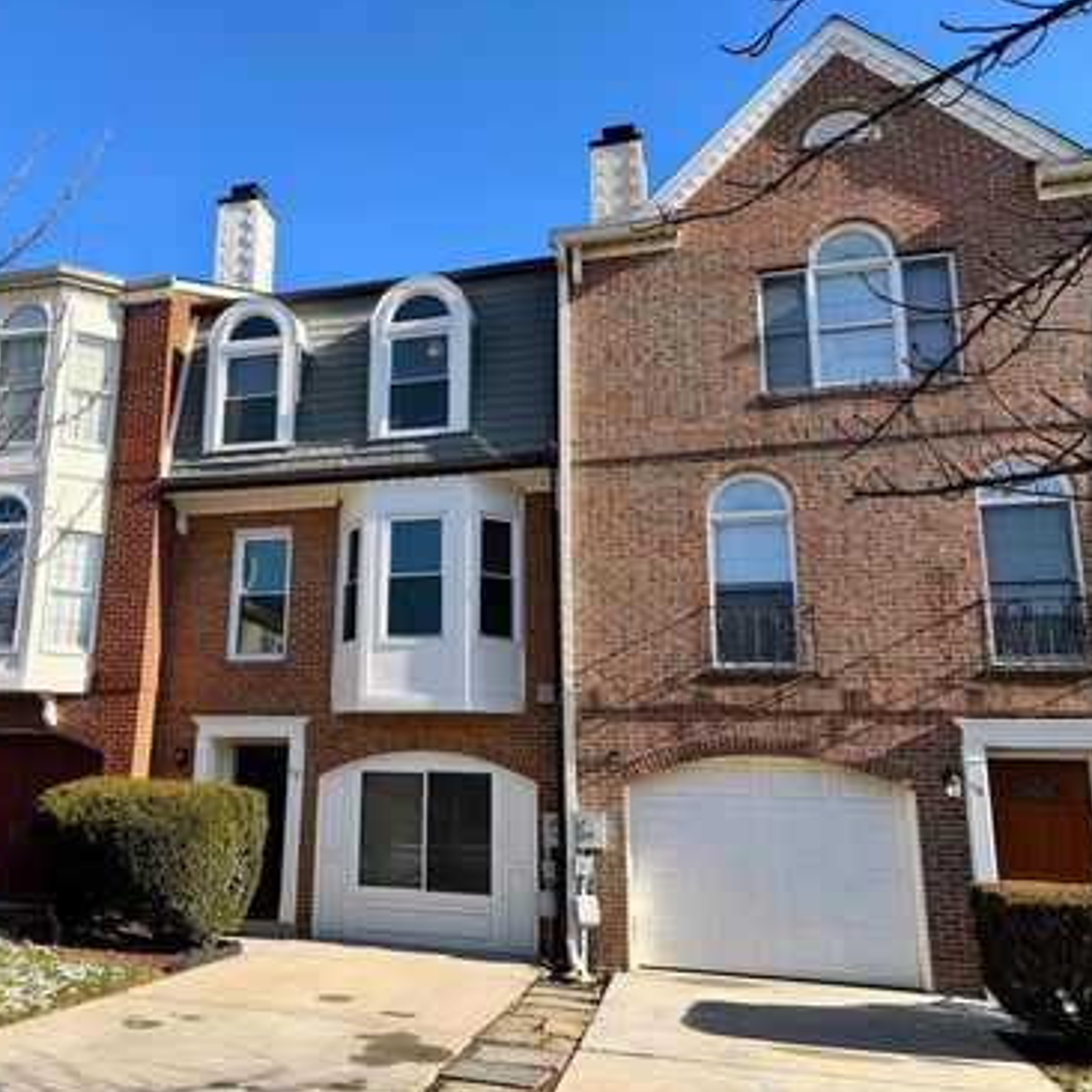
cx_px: 373
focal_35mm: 29
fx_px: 1035
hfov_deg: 54.6
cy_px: 545
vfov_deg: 55.6
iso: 80
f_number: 1.78
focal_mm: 6.86
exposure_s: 1/2882
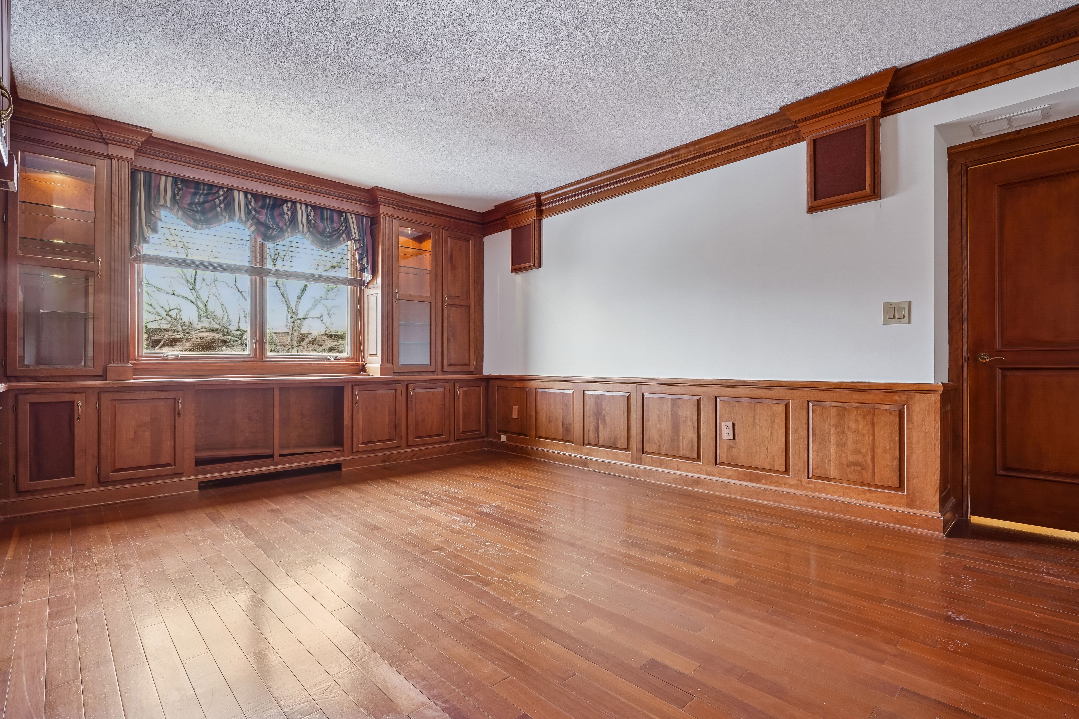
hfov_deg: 93.3
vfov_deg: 70.4
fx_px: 509
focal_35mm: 17
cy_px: 360
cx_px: 540
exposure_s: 1/4
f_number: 9
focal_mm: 17
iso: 320
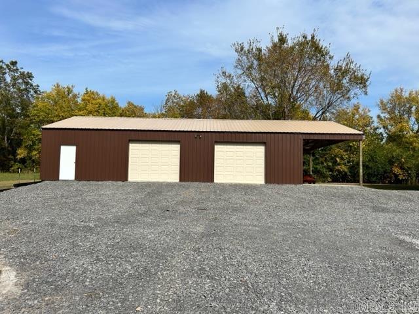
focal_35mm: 26
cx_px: 210
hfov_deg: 67.3
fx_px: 315
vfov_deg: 53.1
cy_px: 157
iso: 50
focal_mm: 5.7
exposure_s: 1/6211
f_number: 1.5
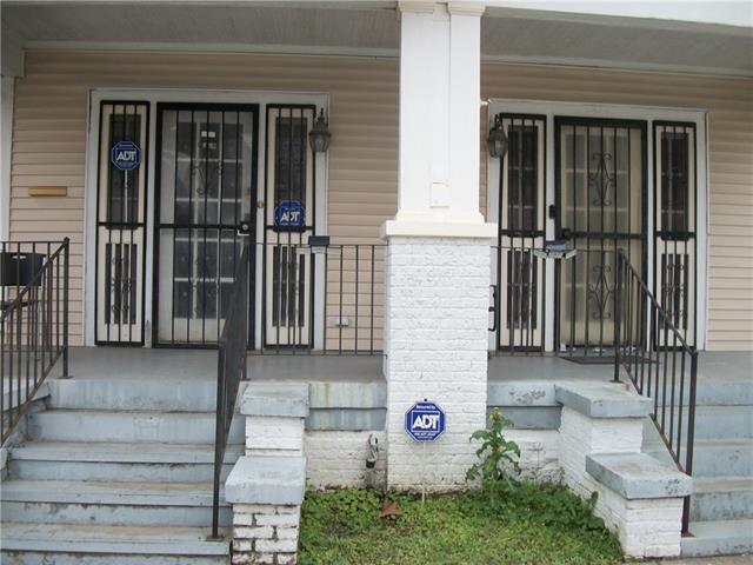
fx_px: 696
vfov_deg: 44.2
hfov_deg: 56.8
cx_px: 376
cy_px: 282
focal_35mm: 32
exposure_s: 1/80
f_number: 8.8
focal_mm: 5.7
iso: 80
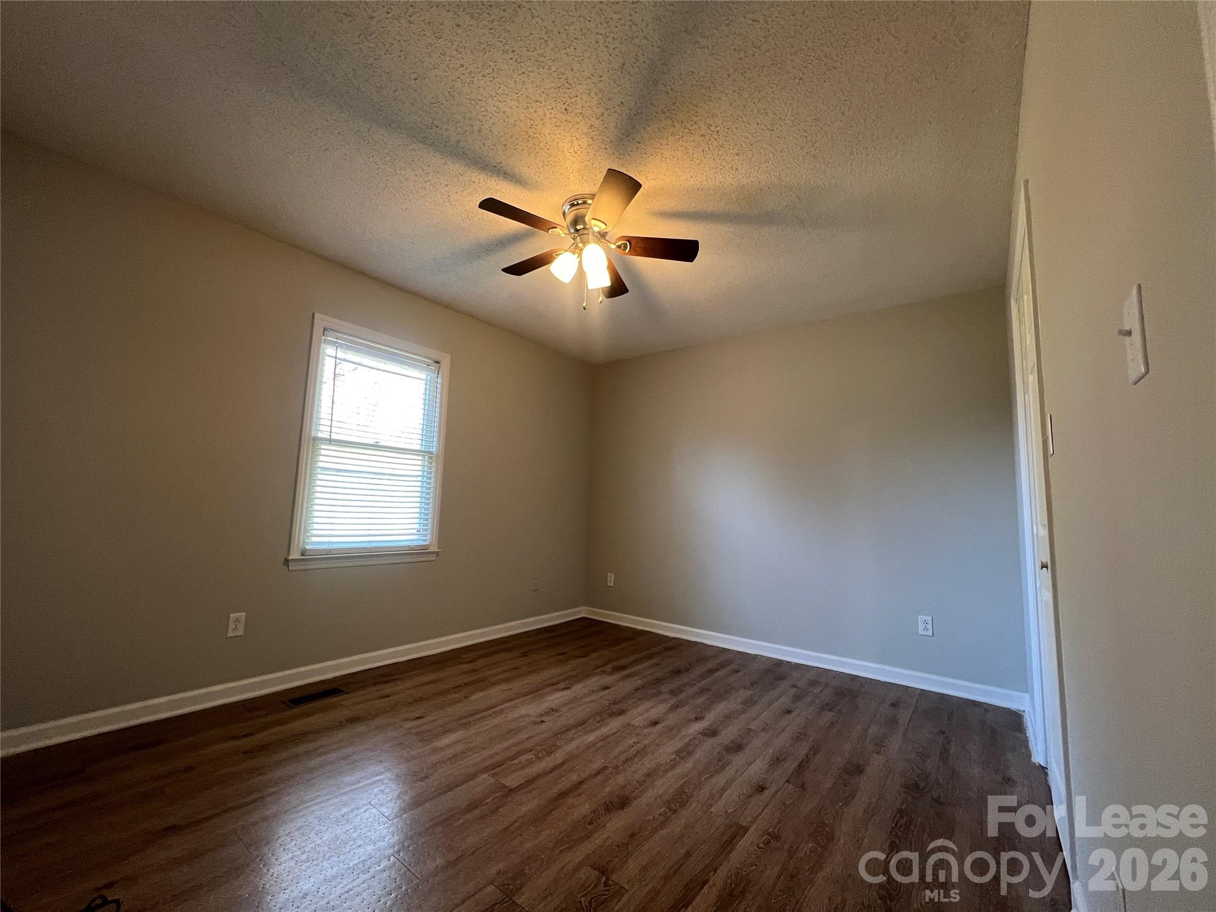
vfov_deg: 89.9
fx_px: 457
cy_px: 456
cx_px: 608
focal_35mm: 13
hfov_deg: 106.2
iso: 200
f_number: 1.8
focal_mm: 1.57
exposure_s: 1/60
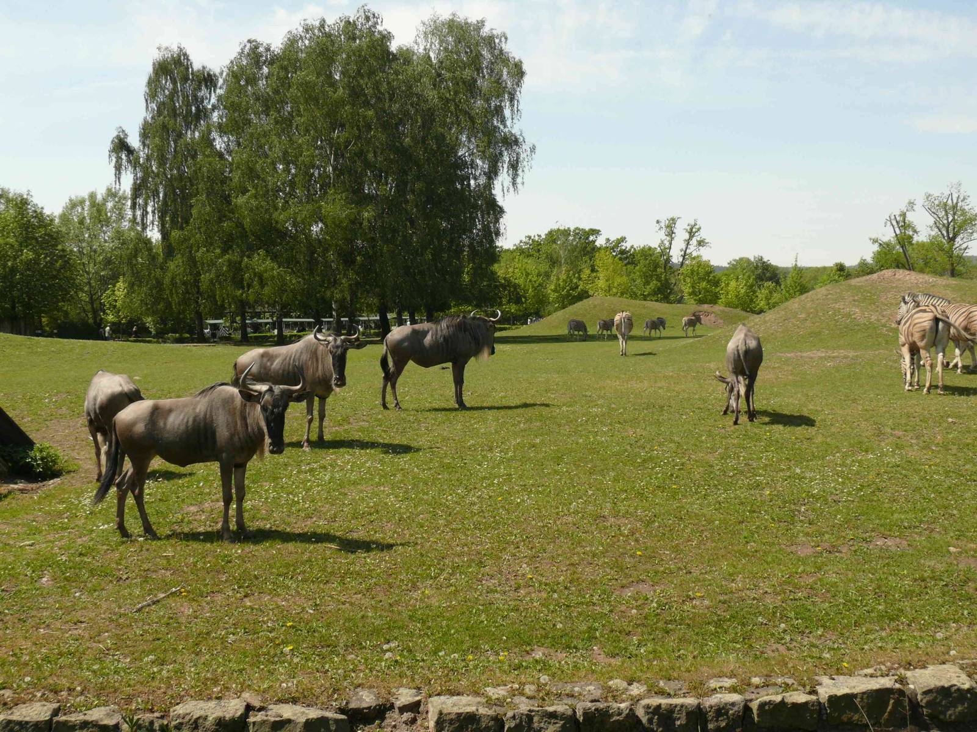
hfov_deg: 50.1
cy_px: 366
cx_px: 488
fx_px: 1044
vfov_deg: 38.7
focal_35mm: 37
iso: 100
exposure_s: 1/250
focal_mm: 7.7
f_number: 4.5
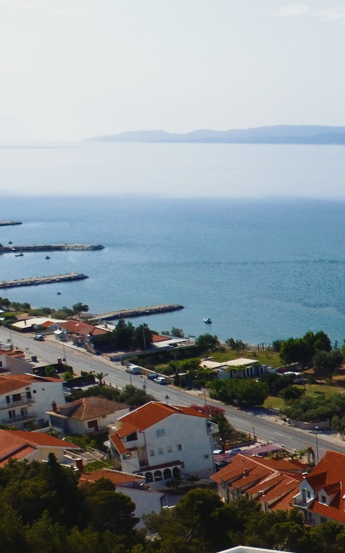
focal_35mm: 55
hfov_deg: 20.5
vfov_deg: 34.8
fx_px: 827
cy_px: 499
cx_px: 505
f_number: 2.8
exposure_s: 1/1600
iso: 100
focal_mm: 3.61
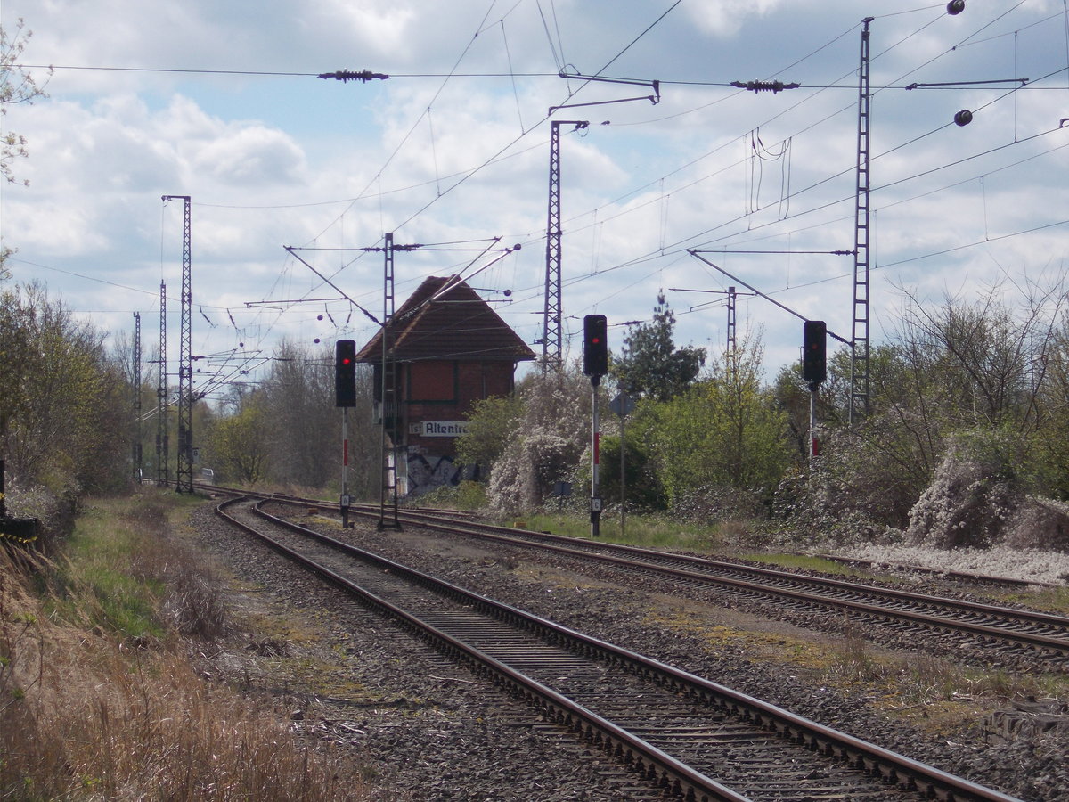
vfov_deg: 11.4
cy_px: 401
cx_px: 534
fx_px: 4015
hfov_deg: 15.2
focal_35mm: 130
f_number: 6.5
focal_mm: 23
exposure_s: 1/500
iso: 80
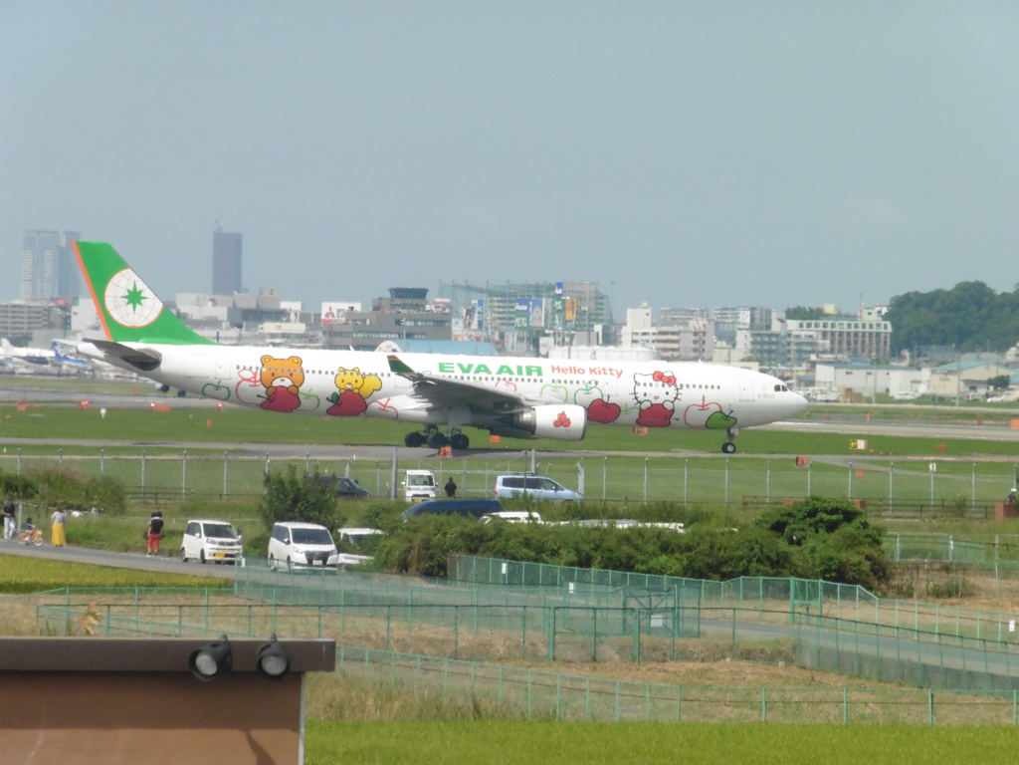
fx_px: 9184
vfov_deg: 4.8
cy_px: 382
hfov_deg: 6.4
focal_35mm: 312
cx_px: 510
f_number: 6.3
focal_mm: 55.7
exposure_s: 1/1250
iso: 400
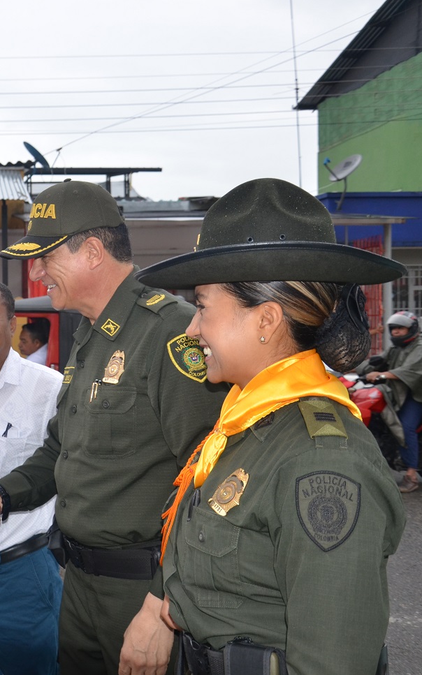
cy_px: 334
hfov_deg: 29.2
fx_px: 773
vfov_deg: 47.2
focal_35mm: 42
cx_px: 36
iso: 400
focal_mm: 18
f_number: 3.5
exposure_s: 1/100
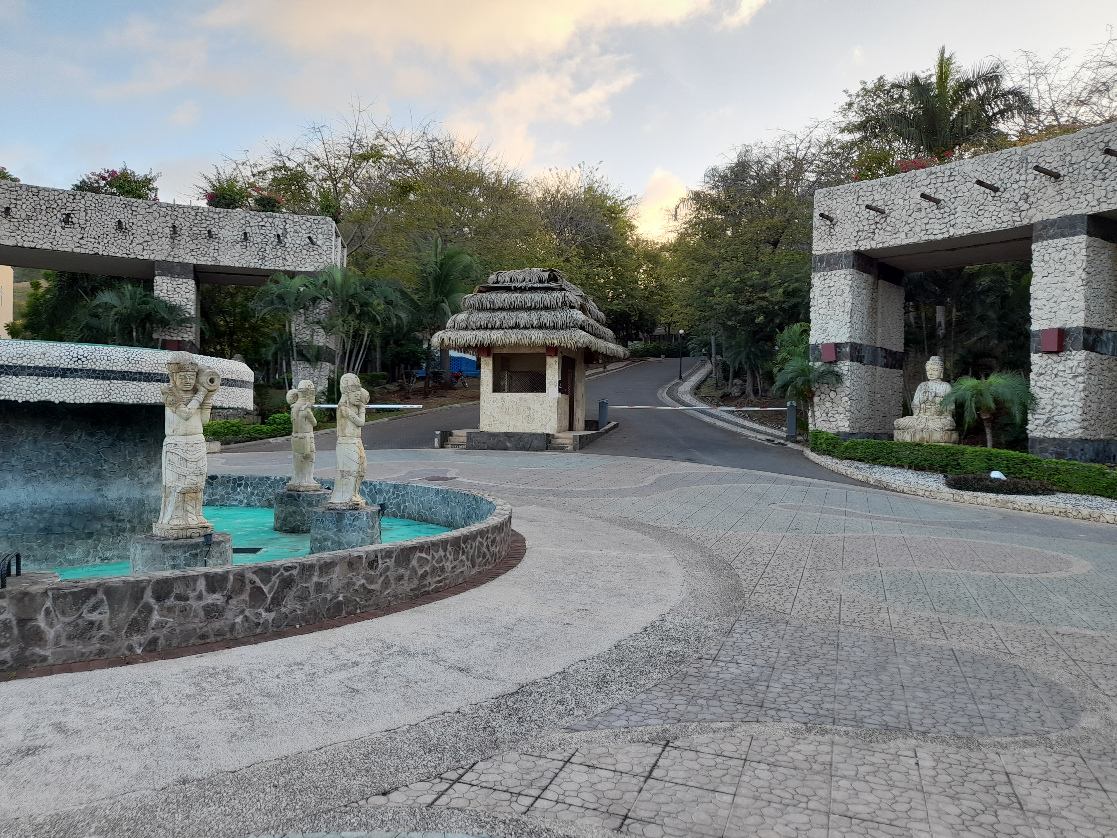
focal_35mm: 25
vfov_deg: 54.9
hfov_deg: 69.4
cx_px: 558
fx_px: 807
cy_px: 419
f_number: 2
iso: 32
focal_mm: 4.6
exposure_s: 1/120
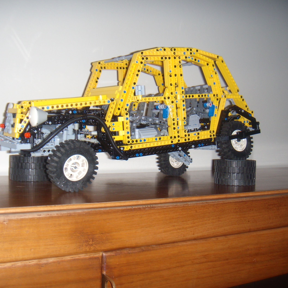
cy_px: 143
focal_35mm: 45
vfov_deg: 37.6
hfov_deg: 37.5
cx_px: 131
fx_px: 424
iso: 64
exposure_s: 1/60.2
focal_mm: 6.4
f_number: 3.5
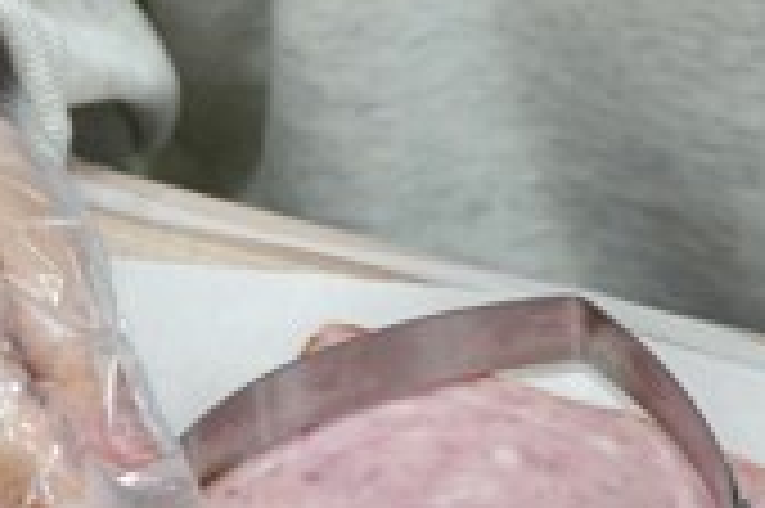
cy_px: -130
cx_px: 400
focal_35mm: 371
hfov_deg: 5.6
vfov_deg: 3.7
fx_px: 7876
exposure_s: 1/160
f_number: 4
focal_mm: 70
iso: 1250
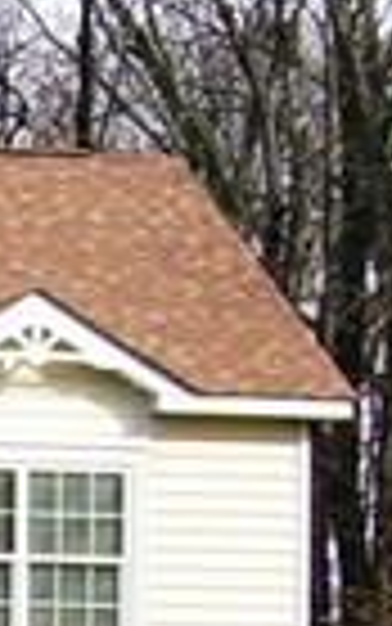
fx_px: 4918
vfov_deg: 7.3
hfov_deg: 4.4
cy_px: 658
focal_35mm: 288
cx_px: -626
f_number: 4.8
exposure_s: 1/250
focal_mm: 6
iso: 80
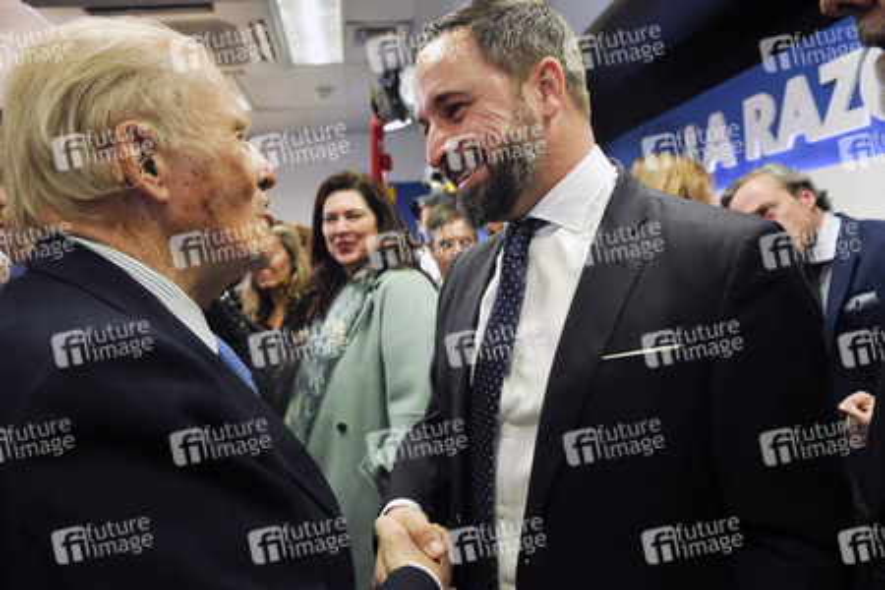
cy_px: 295
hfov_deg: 70.4
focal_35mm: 26
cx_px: 442
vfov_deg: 50.4
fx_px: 627
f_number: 2.8
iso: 800
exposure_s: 1/200
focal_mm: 17
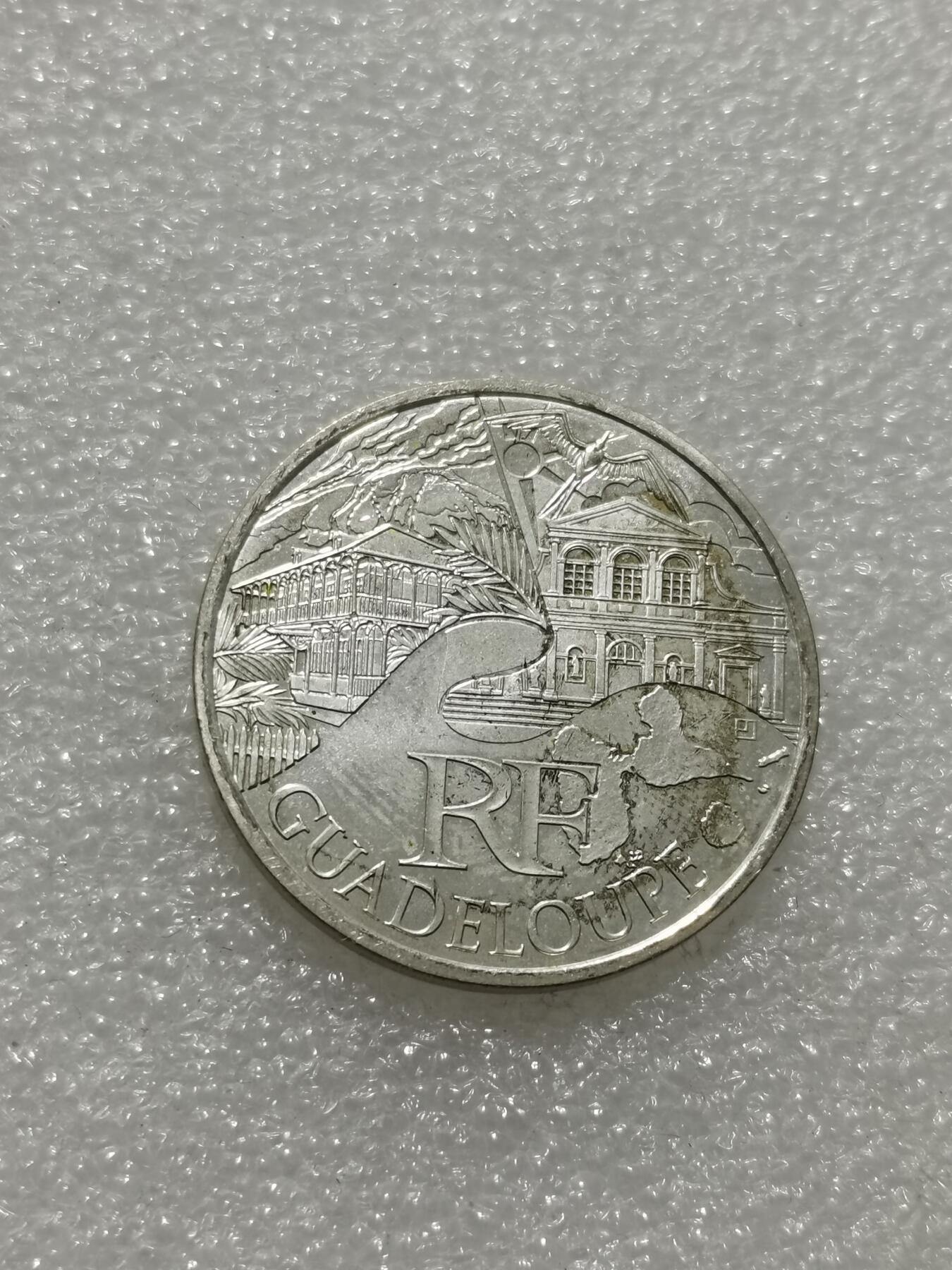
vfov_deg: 26.7
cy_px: 635
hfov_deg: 20.2
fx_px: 2677
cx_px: 476
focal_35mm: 73
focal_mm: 5.58
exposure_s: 1/100
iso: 64
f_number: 1.8
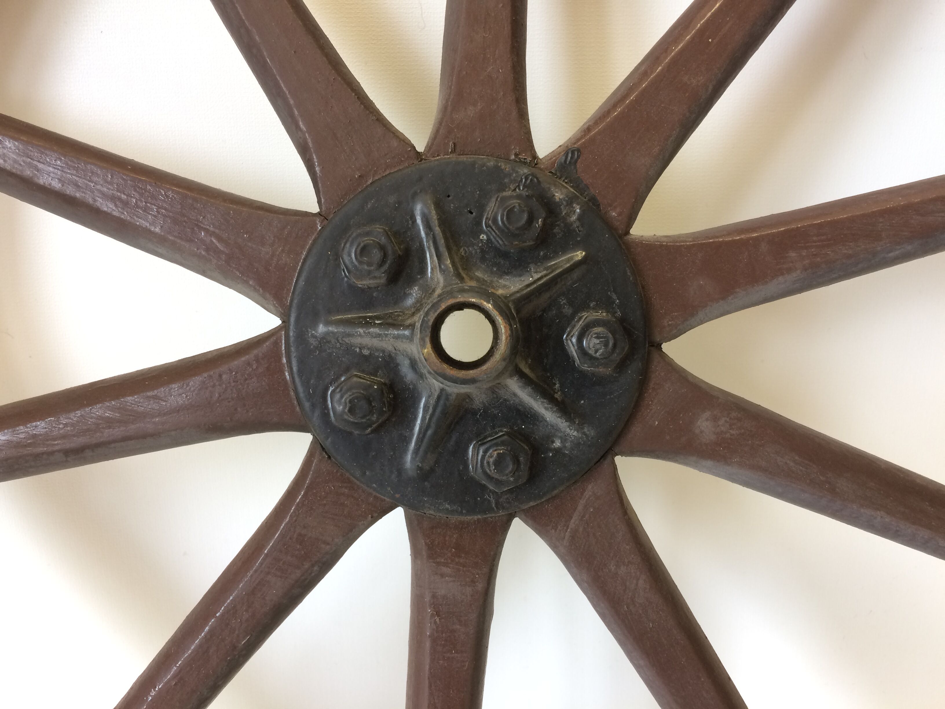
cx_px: 472
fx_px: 792
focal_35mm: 29
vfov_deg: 48.2
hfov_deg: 61.7
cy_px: 354
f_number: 2.2
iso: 40
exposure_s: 1/33
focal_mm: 4.15
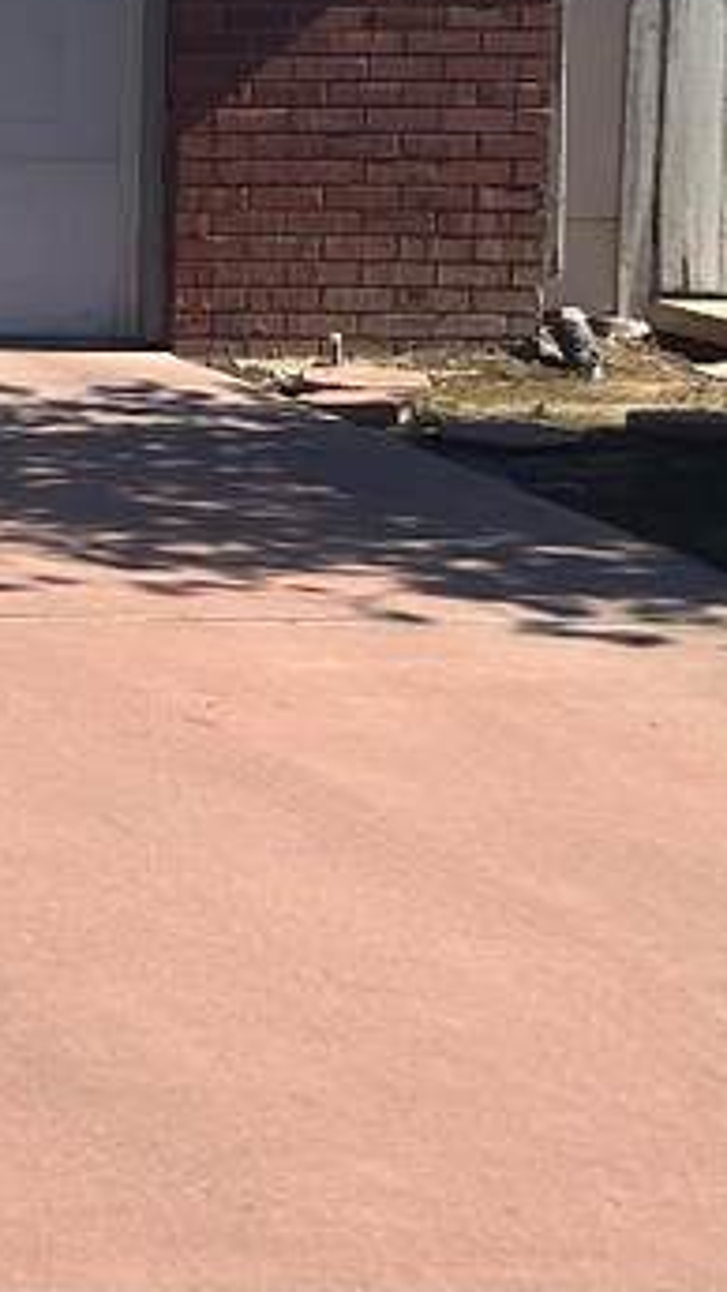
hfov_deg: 9.5
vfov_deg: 21.5
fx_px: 3325
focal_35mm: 97
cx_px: -1533
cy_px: 124
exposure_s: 1/4016
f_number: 1.78
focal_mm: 6.86
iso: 80
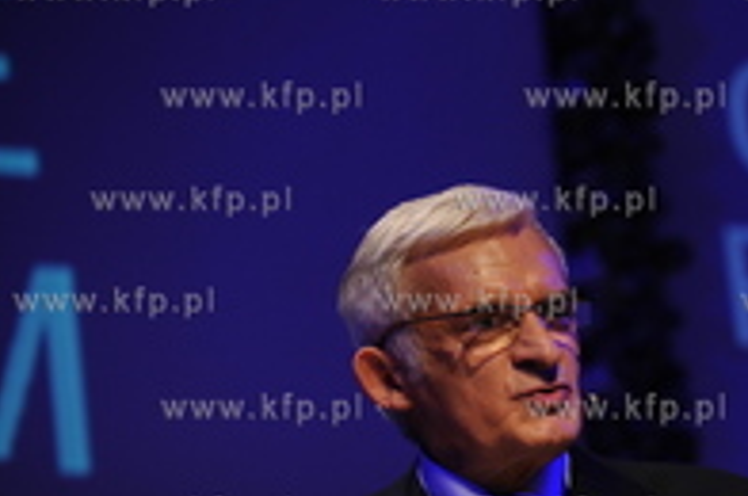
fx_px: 4916
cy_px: 458
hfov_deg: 8.6
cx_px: 759
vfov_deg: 5.8
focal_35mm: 237
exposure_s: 1/125
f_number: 4
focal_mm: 116
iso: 800
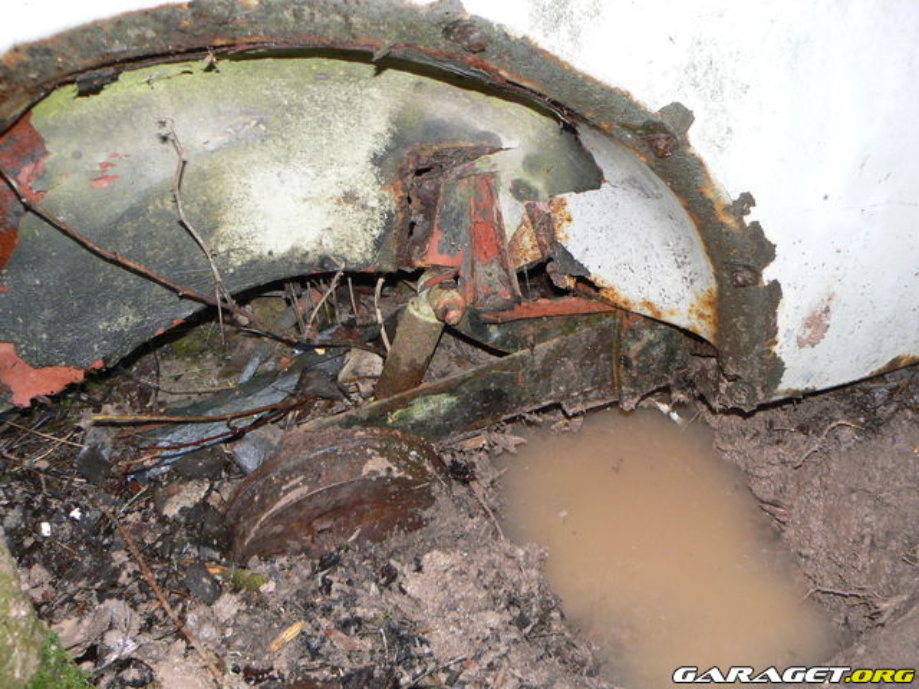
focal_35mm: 36
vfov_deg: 39.7
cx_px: 460
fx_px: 956
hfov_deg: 51.4
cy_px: 344
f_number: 2.8
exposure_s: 1/30
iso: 100
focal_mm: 6
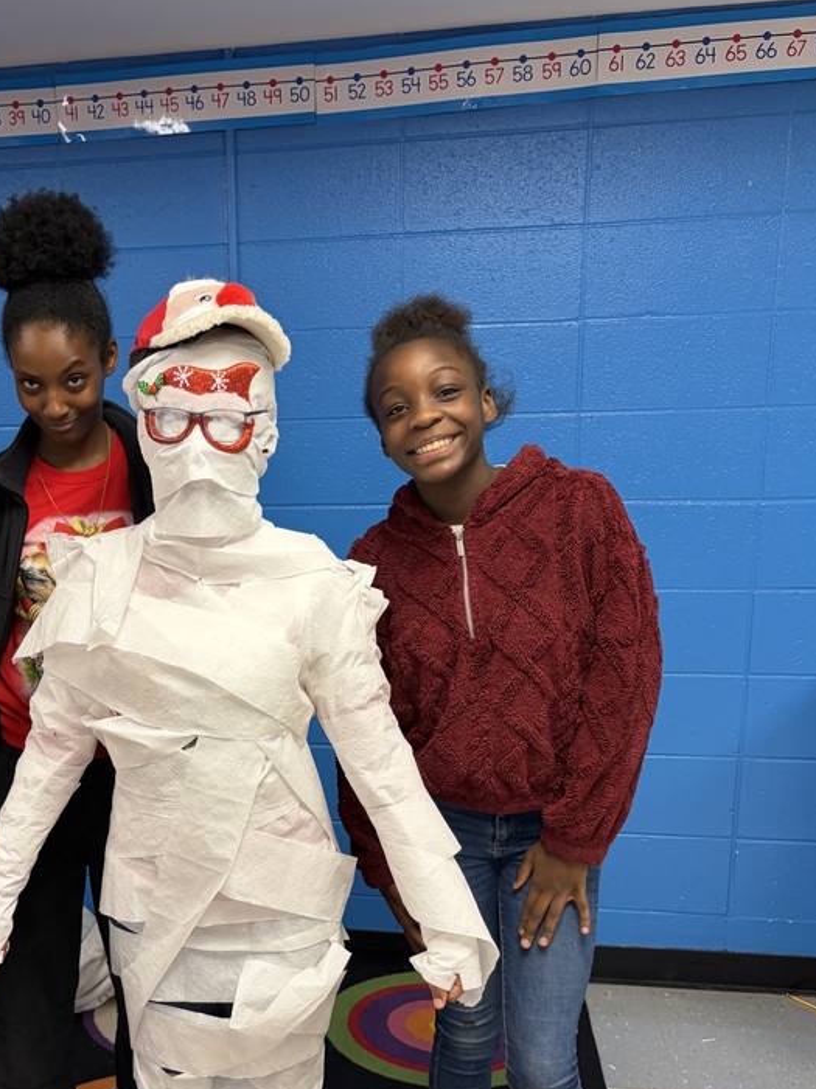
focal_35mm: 38
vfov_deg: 48.6
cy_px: 677
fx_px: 1195
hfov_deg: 37.0
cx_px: 230
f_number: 1.6
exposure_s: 1/60
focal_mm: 5.96
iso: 100
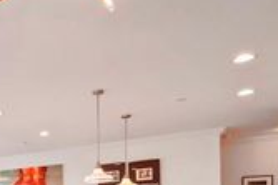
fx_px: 324
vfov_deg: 28.0
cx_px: -63
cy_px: 219
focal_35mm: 42
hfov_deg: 35.4
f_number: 8
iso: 400
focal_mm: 14
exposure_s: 1/30
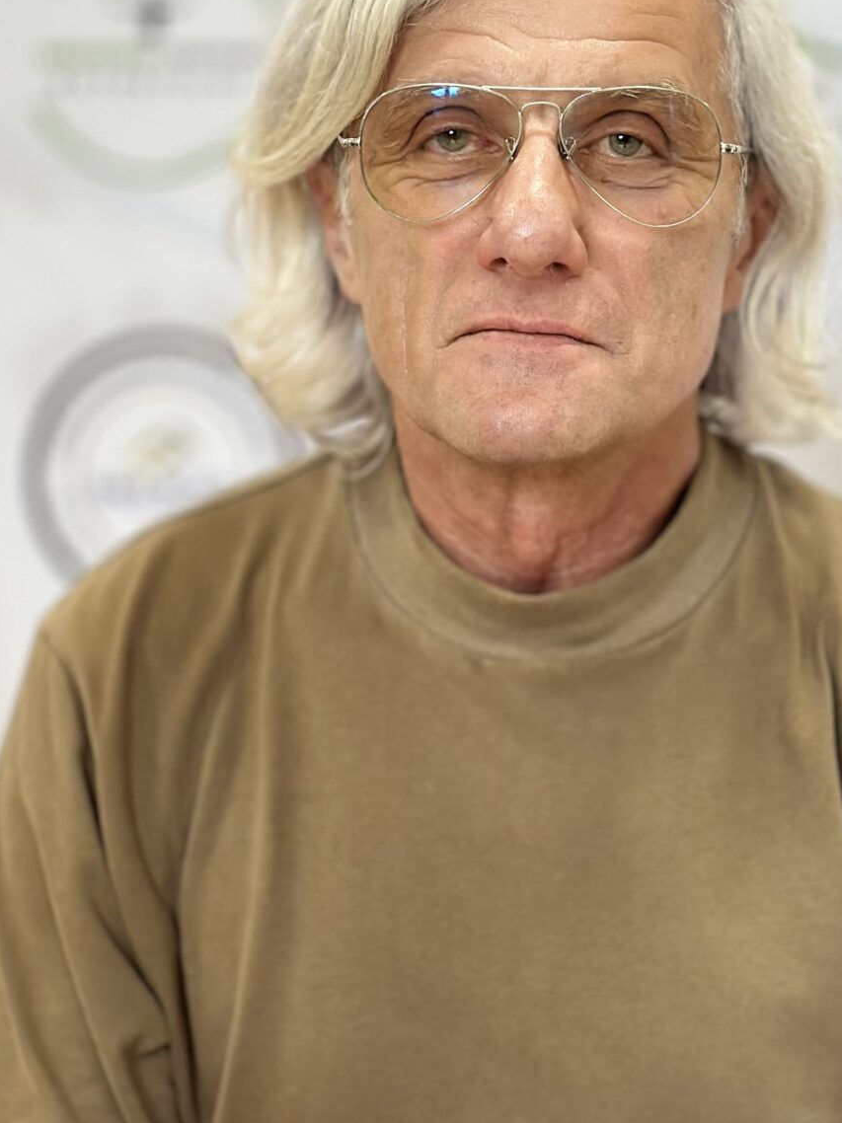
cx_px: 566
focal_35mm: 108
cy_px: 525
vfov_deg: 18.2
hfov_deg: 13.7
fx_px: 3504
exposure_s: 1/100
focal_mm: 6.86
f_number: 1.78
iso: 200
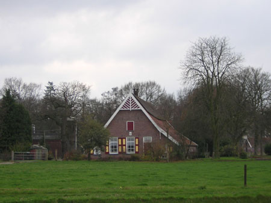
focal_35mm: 104
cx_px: 136
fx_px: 814
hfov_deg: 18.9
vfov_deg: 14.2
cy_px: 102
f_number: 4.6
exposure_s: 1/51.2
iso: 100
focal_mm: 13.6
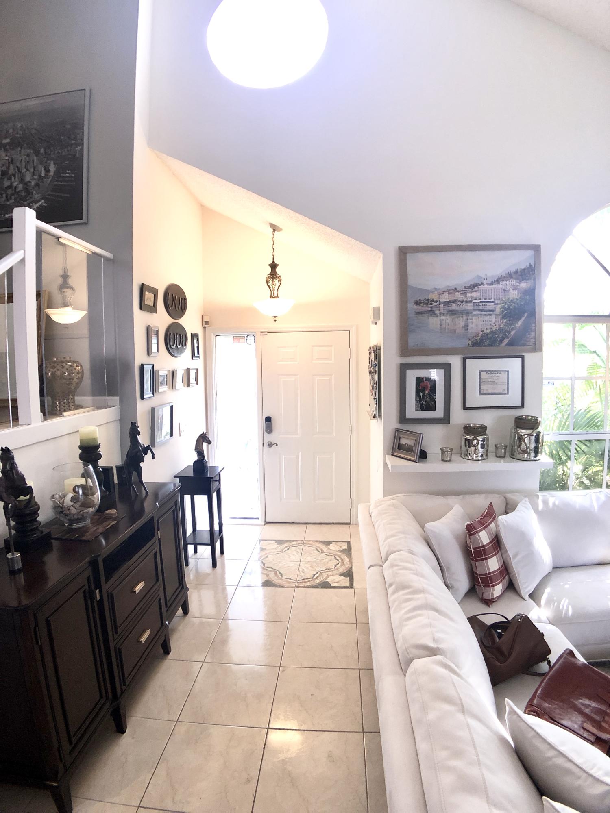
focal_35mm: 28
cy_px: 406
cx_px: 305
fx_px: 658
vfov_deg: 63.4
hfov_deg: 49.7
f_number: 1.8
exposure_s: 1/15
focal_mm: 4
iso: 64
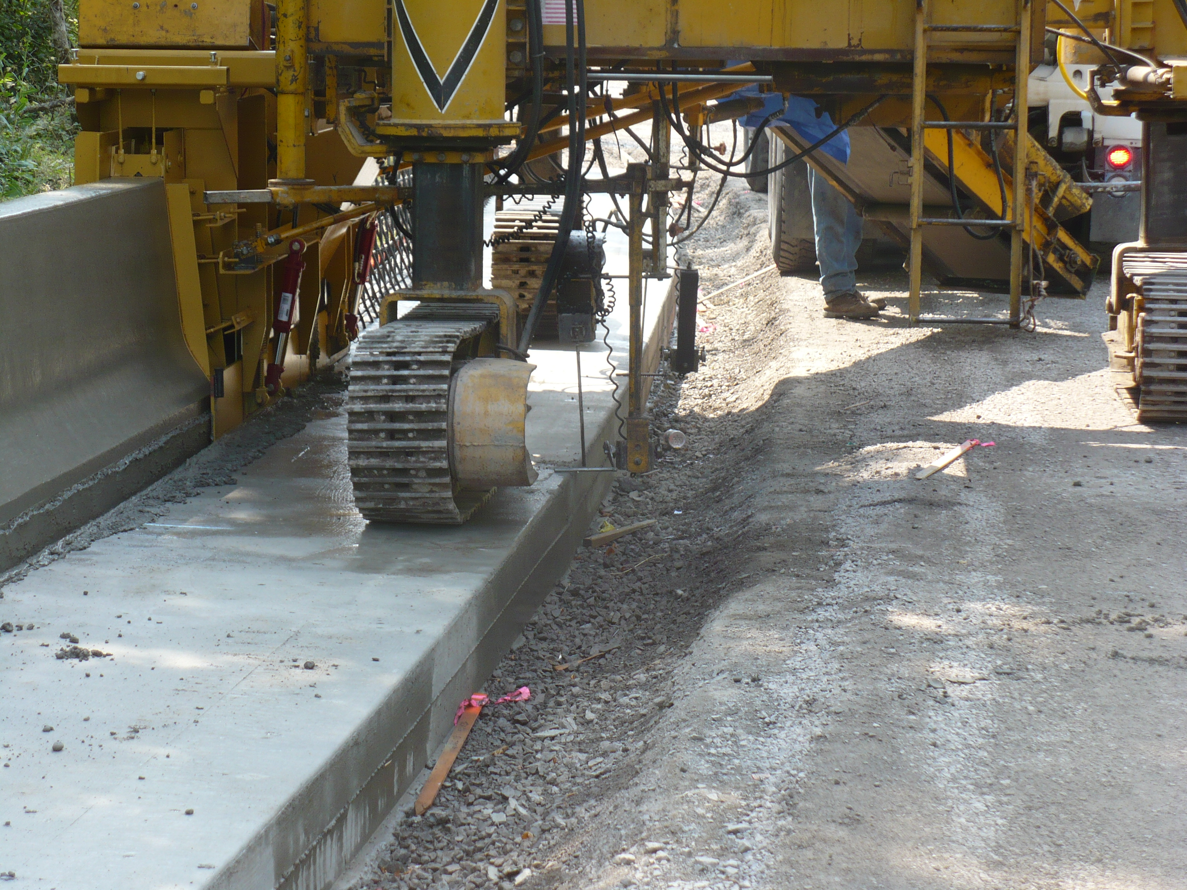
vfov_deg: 15.1
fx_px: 3360
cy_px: 445
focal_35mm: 98
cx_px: 594
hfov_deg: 20.0
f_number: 3.5
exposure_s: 1/200
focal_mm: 16.1
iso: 100
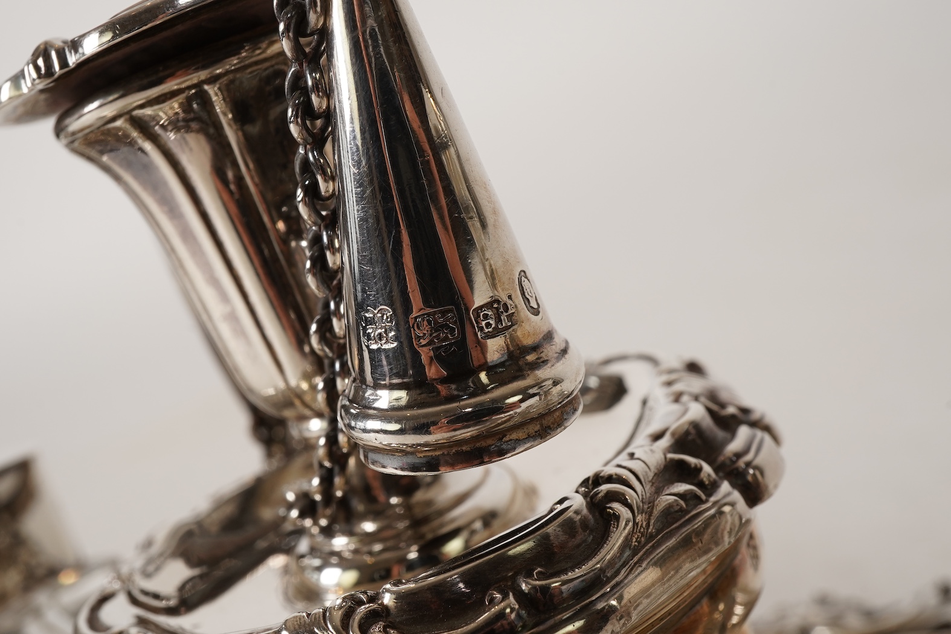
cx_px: 476
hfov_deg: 43.6
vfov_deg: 29.9
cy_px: 317
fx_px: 1189
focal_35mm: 45
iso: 320
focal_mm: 30
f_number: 22
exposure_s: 1/125
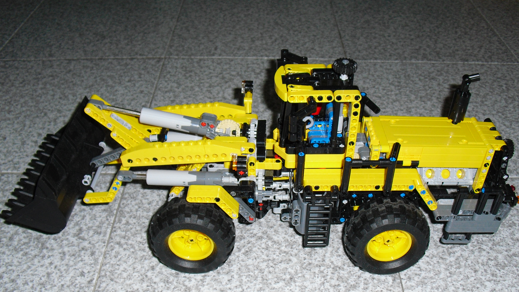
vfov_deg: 29.6
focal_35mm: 40
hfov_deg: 50.5
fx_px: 550
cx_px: 262
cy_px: 172
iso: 200
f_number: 3.1
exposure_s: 1/60
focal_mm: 6.3
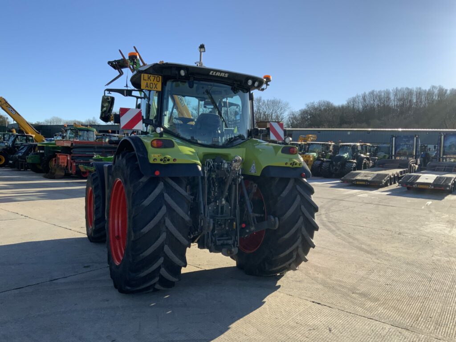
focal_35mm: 29
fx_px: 382
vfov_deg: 48.2
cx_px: 228
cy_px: 171
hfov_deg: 61.7
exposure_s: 1/1342
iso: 16
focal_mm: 3
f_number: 1.8
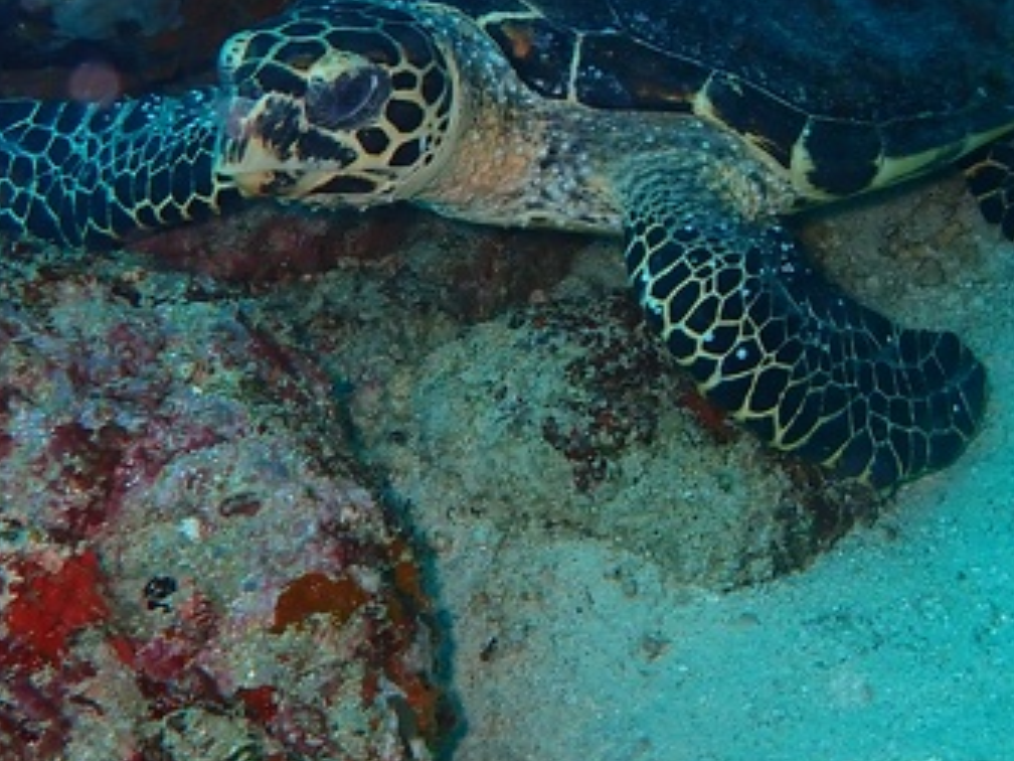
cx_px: 601
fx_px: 1728
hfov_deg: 32.6
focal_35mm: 59
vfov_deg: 24.7
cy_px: 236
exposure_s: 1/60
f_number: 2.8
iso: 200
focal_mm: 4.5
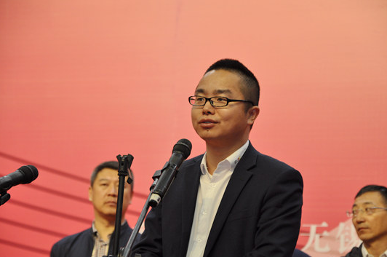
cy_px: 132
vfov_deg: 9.0
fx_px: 1632
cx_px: 196
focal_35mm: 152
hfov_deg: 13.5
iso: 640
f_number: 5.6
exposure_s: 1/60
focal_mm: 98
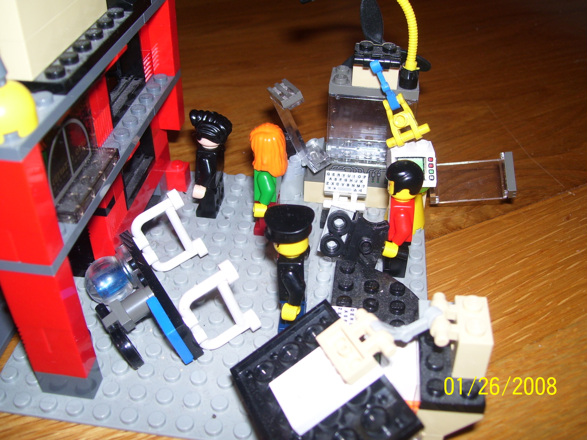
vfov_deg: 38.7
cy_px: 220
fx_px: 627
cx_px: 294
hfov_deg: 50.1
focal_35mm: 37
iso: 80
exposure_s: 1/60
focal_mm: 6
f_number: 2.7
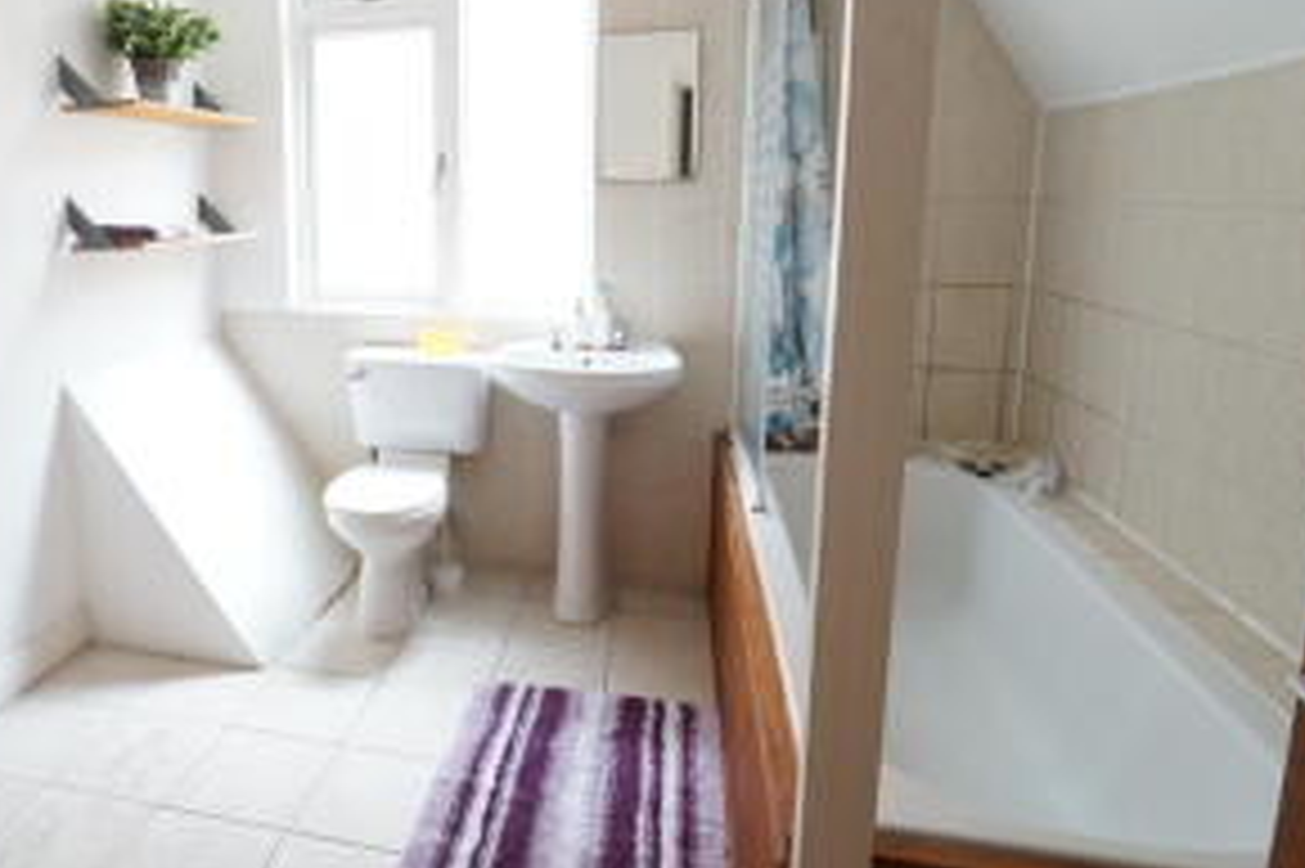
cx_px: 428
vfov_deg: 54.4
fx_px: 833
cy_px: 326
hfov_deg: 73.6
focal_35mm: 23
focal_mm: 14
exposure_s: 1/25
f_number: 4.5
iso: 1600
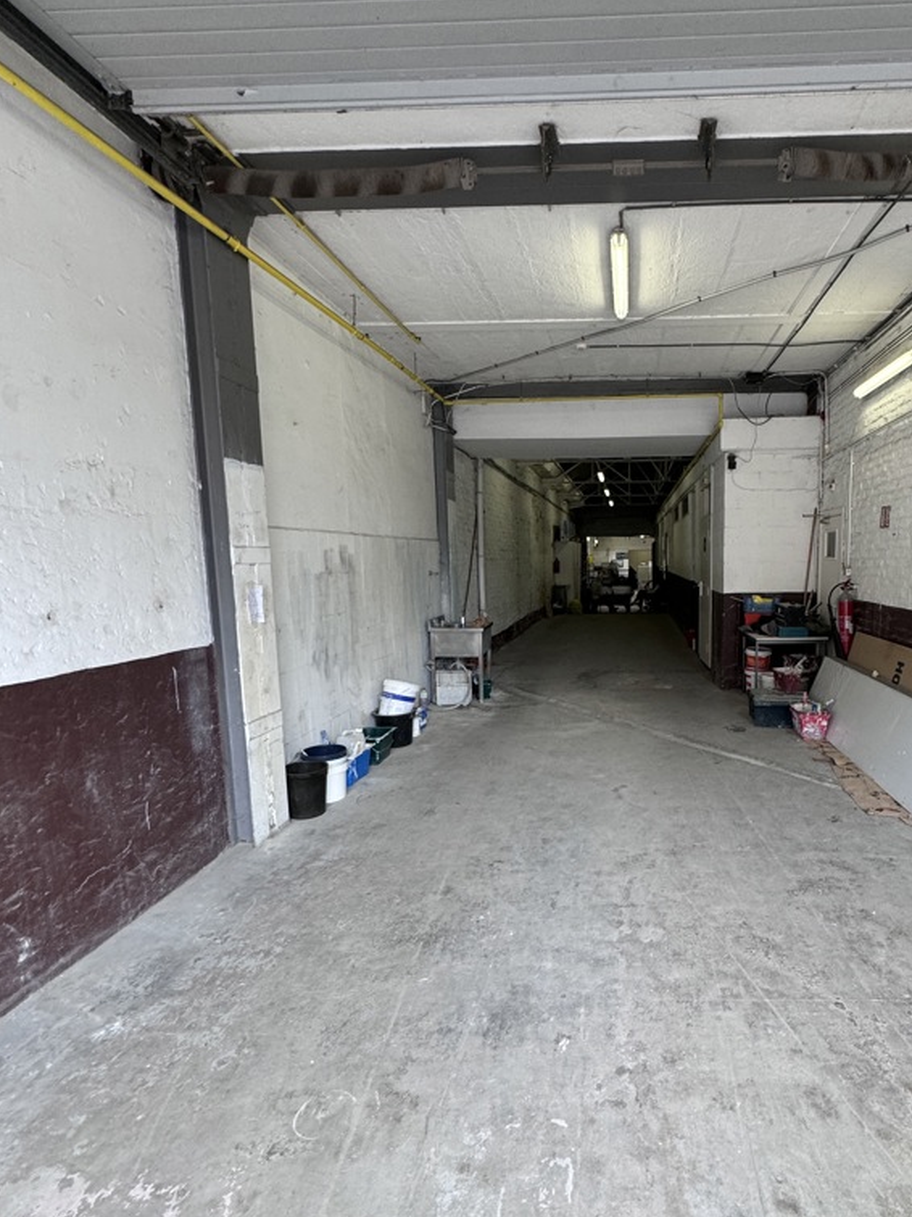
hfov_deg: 66.9
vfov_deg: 84.6
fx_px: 668
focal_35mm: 19
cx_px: 606
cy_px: 640
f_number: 2.2
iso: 160
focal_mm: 2.22
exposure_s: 1/100
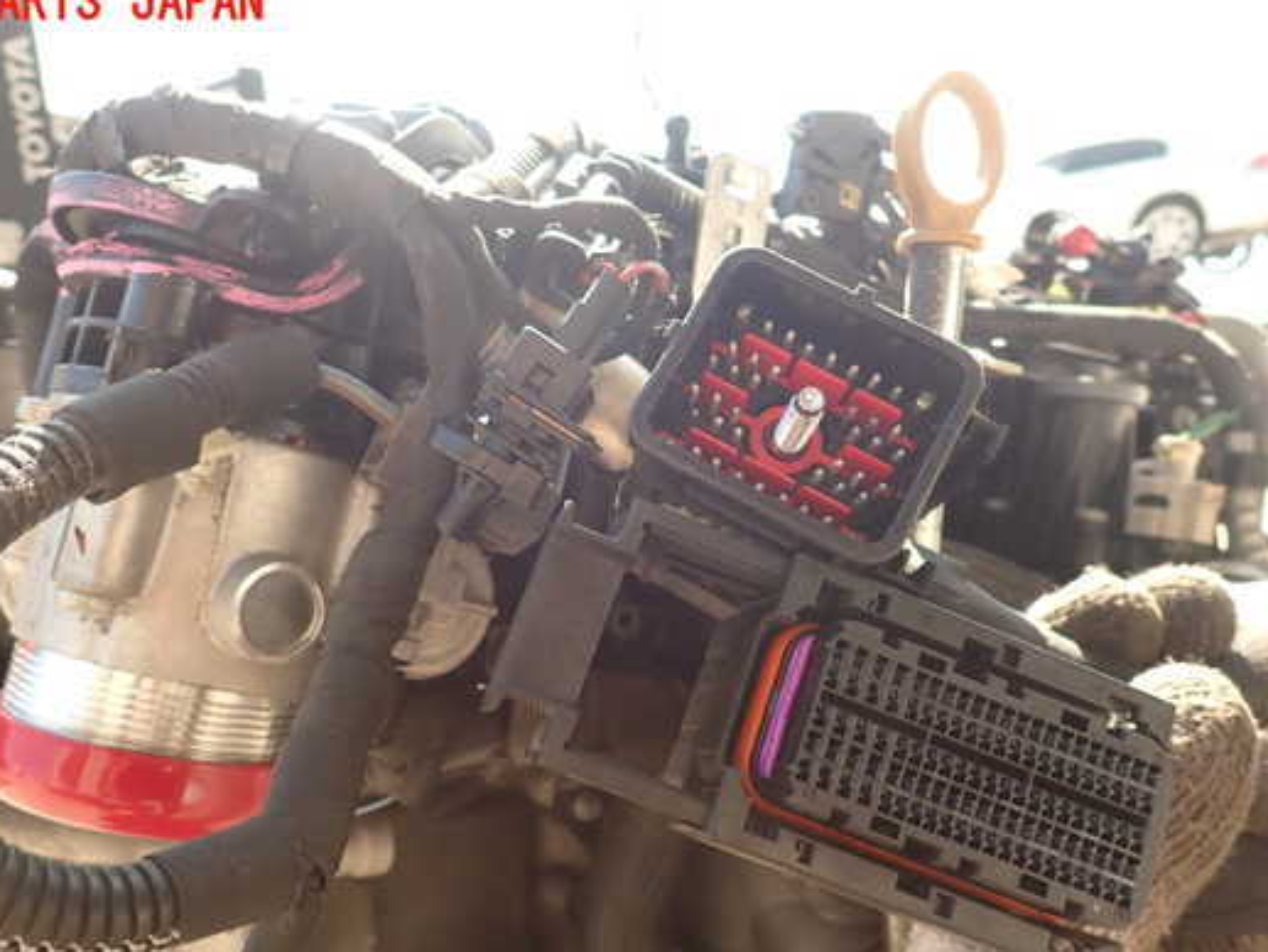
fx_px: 1063
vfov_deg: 48.2
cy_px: 525
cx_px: 554
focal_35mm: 29
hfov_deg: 61.4
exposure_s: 1/160
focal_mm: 4.5
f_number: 2.8
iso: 100
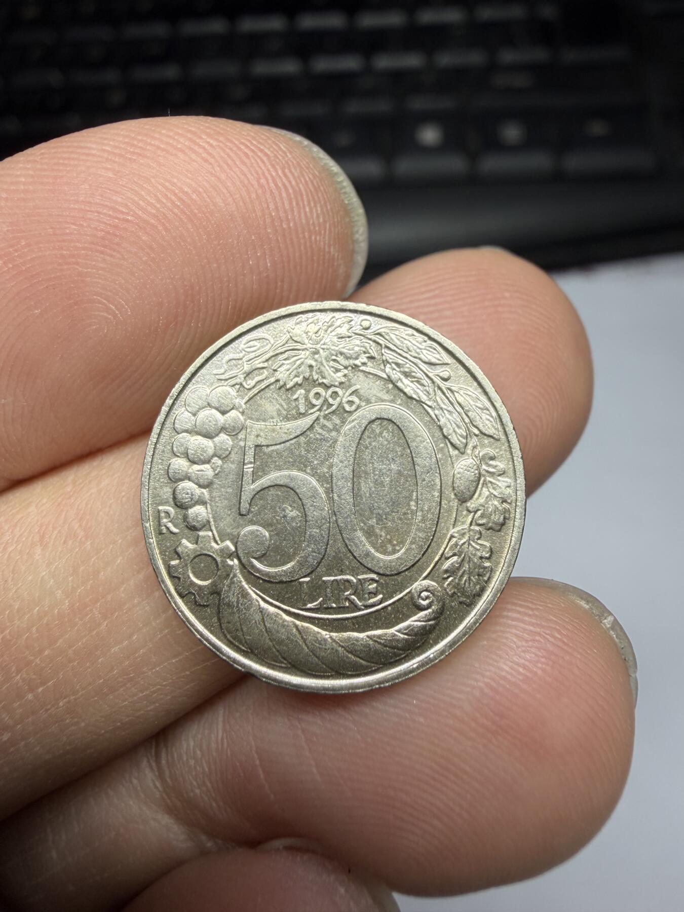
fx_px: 685
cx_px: 342
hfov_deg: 53.1
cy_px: 456
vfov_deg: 67.3
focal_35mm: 26
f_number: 2.2
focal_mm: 2.22
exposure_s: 1/121
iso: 50
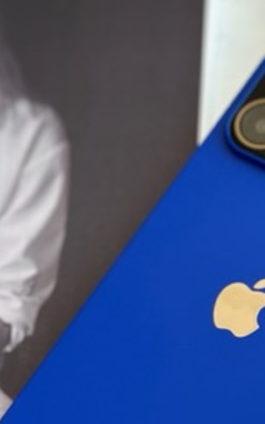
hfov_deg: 11.7
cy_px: 286
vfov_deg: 18.9
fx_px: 1271
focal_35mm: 110
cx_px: 281
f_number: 1.78
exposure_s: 1/422
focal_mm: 6.86
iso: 80
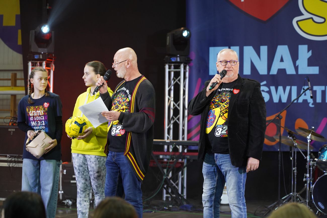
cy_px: 109
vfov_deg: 13.0
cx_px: 164
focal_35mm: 105
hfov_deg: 19.5
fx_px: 954
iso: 2000
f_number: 4.5
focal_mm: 105
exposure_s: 1/100
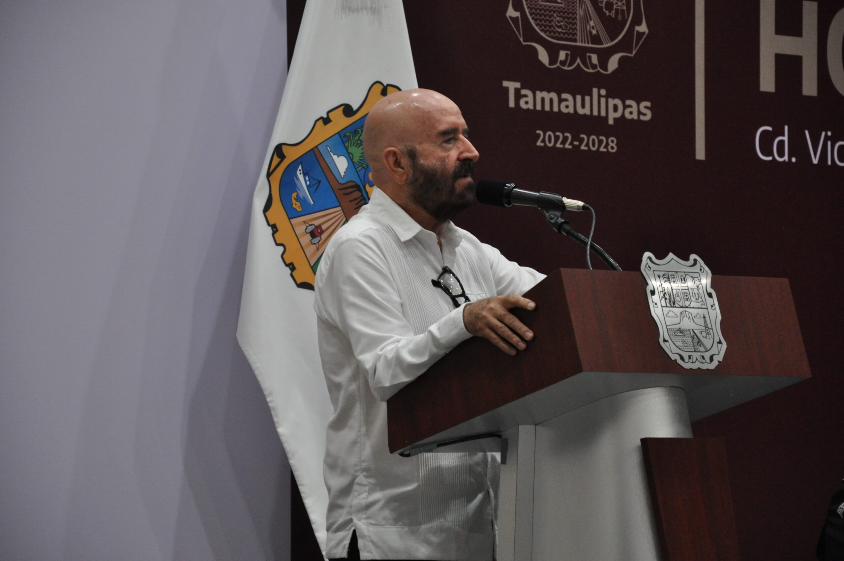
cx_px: 422
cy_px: 280
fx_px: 3688
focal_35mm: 158
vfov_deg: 8.7
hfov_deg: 13.1
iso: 1600
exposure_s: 1/25
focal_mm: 105
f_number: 5.6
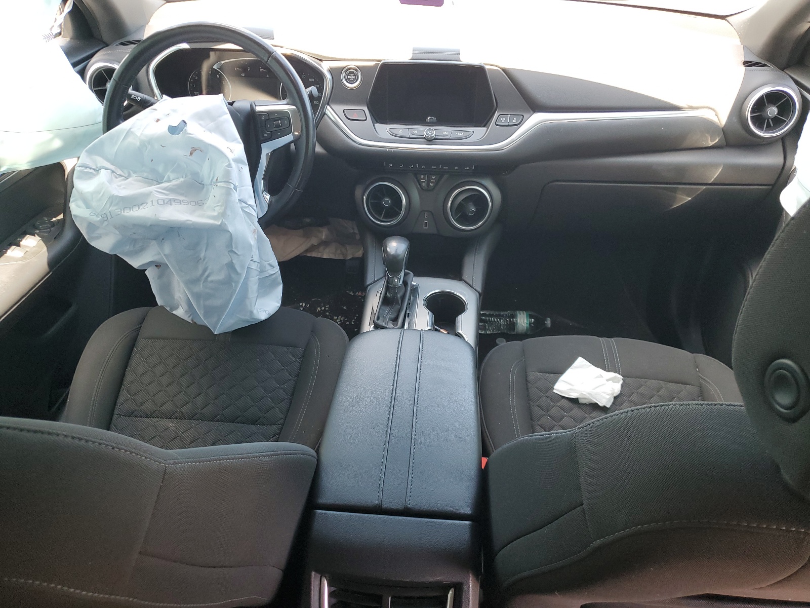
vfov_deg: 53.1
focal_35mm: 26
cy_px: 304
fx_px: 608
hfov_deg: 67.3
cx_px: 405
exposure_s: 1/120
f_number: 1.5
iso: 72
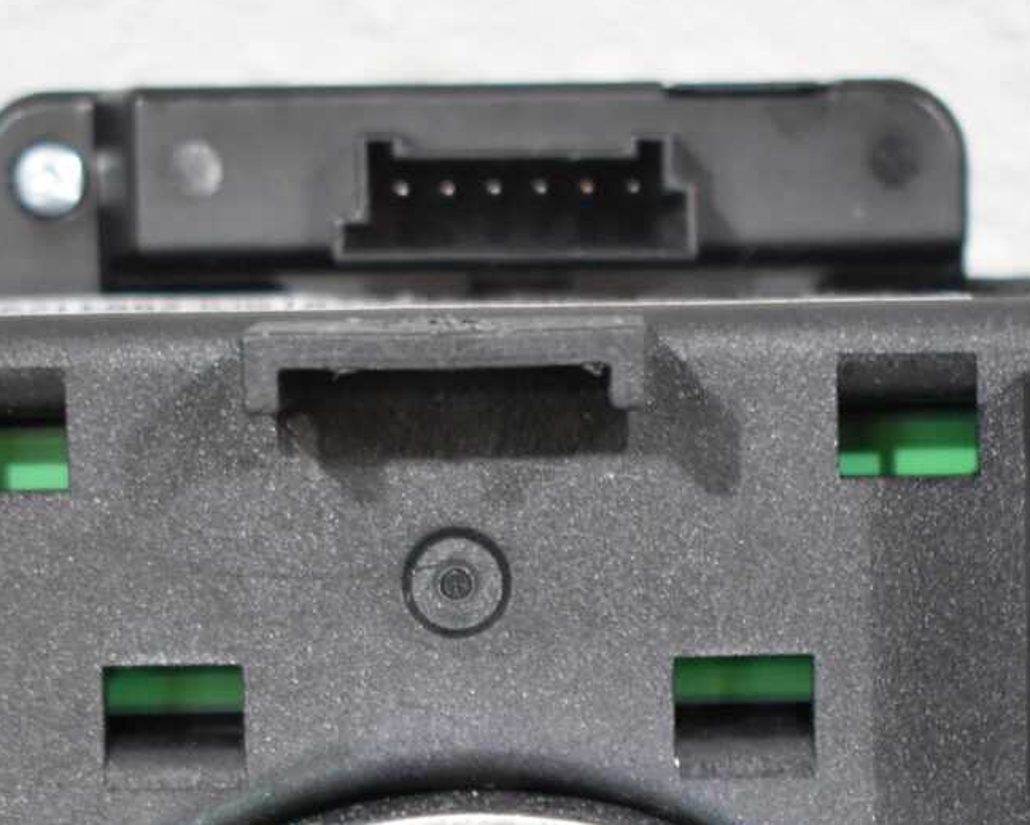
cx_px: 758
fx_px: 5764
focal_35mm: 189
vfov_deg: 8.0
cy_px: 1285
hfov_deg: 10.2
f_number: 4.5
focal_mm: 34
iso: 1400
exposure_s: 1/125
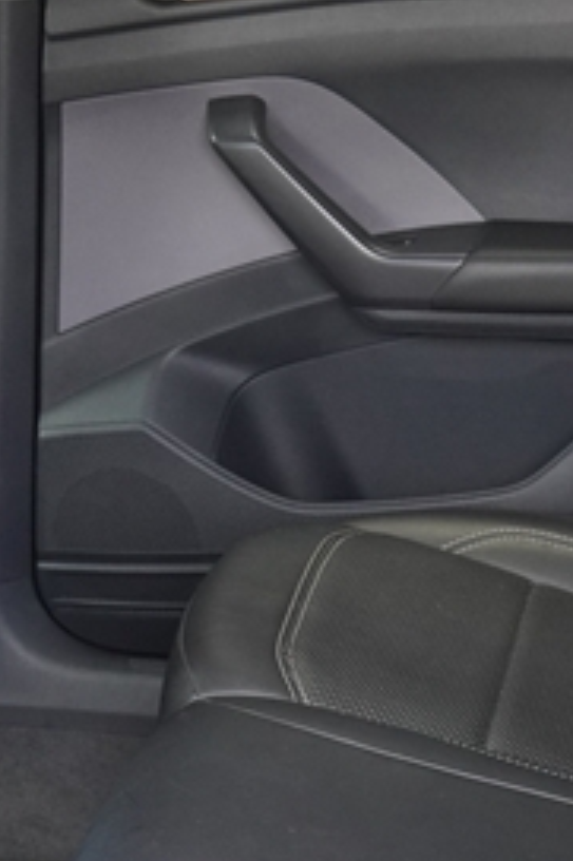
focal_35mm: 113
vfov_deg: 18.1
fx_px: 2701
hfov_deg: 12.1
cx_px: 307
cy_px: 571
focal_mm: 20
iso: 1000
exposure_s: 1/160
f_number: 4
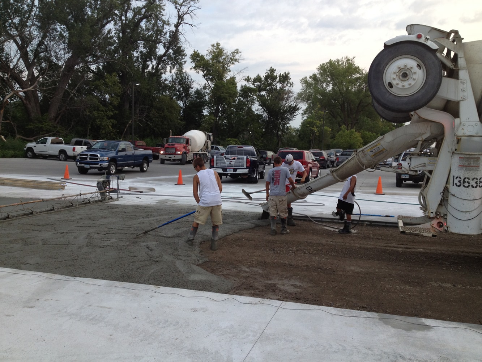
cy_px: 181
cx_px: 241
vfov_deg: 40.7
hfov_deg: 52.6
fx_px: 487
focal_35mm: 35
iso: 64
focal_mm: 4.28
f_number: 2.4
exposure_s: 1/239
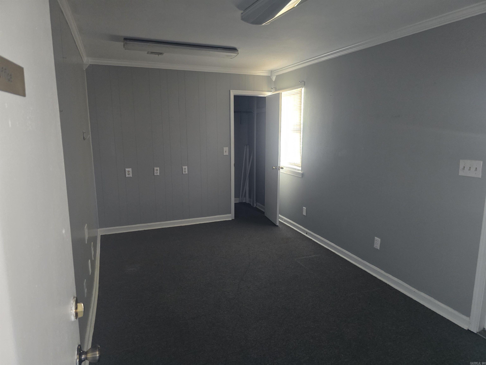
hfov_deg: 73.9
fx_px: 323
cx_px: 243
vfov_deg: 58.9
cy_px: 182
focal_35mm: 23
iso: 1250
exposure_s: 1/60
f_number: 1.7
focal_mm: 6.3
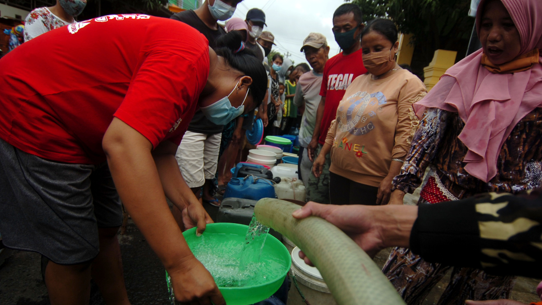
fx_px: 316
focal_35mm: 22
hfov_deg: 81.2
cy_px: 180
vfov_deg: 51.2
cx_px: 271
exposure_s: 1/1250
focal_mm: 14
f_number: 4
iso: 200
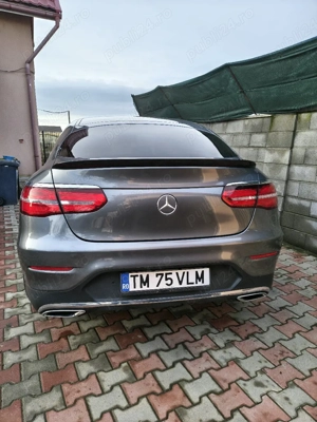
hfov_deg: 56.8
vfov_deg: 71.6
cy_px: 211
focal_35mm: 24
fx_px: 293
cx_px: 158
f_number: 1.8
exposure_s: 1/120
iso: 115
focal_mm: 5.56
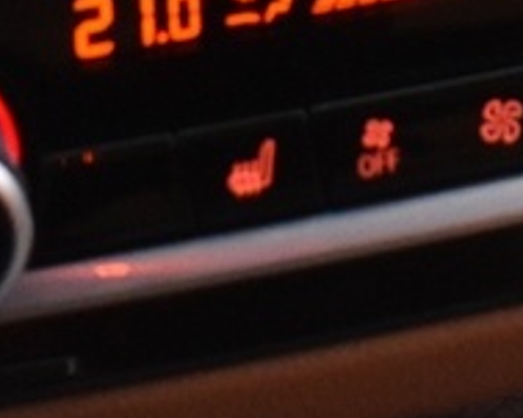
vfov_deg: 5.9
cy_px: -938
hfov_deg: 8.0
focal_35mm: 241
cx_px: 152
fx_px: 3728
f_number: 5
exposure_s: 1/13
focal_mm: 20
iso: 1250
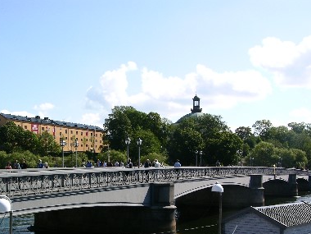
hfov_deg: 35.1
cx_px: 97
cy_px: 176
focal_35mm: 54
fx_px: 485
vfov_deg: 26.7
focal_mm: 8.9
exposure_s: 1/136
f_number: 8
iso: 50
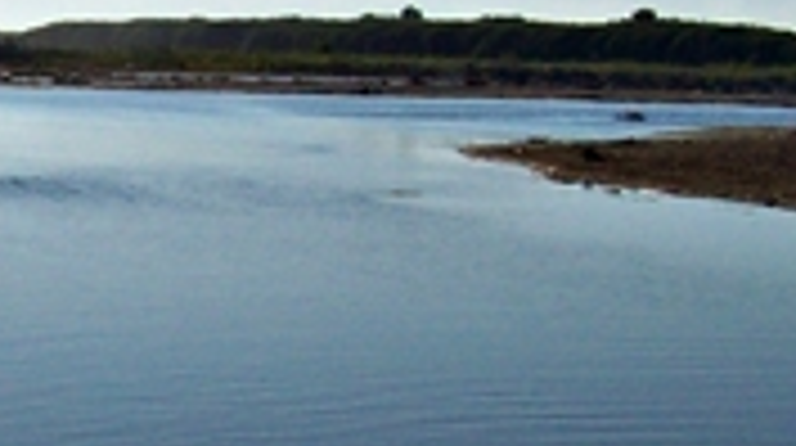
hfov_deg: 14.5
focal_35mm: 142
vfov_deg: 8.5
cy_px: 315
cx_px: -247
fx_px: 2993
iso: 80
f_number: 4.8
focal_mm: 6
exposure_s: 1/1401
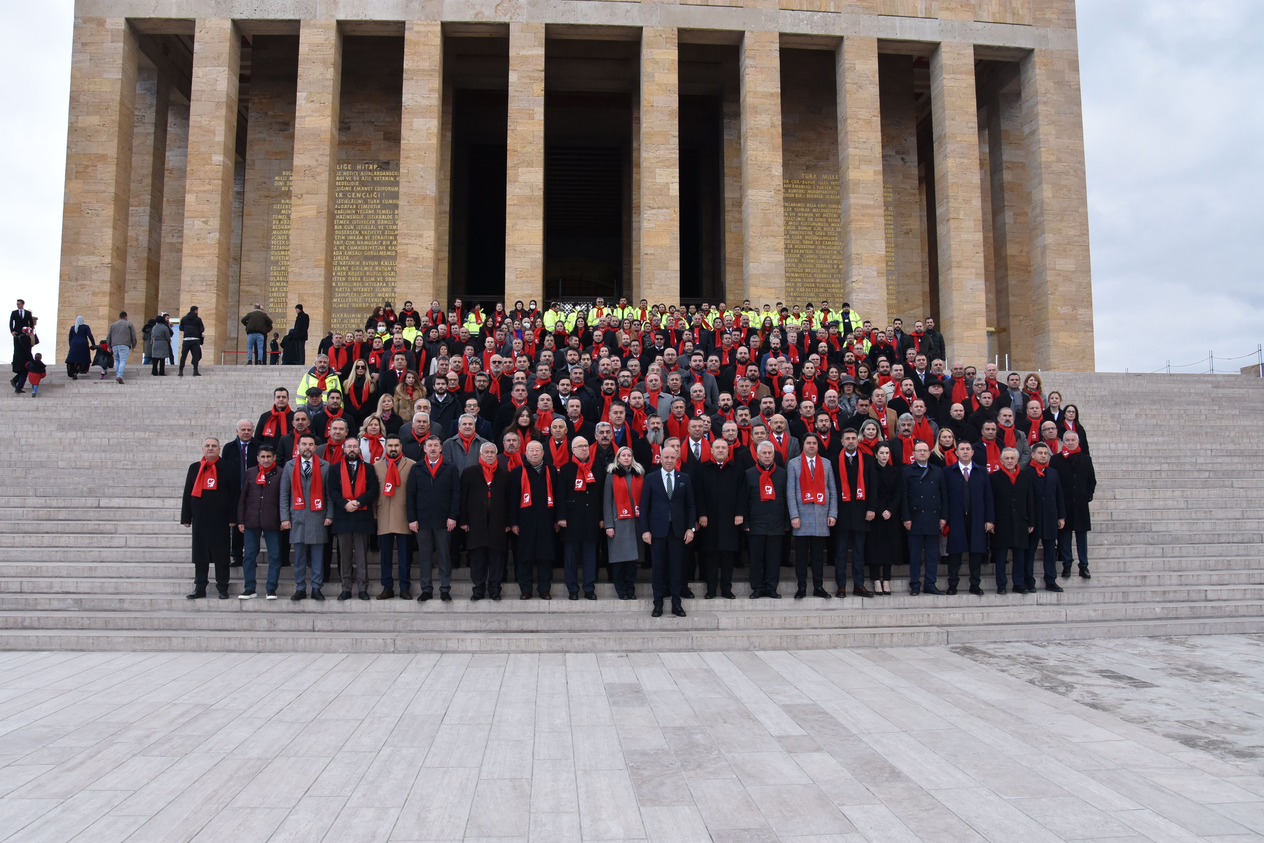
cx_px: 632
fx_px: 948
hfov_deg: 67.4
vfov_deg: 47.9
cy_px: 422
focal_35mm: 27
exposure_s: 1/500
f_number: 8
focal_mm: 18
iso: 720
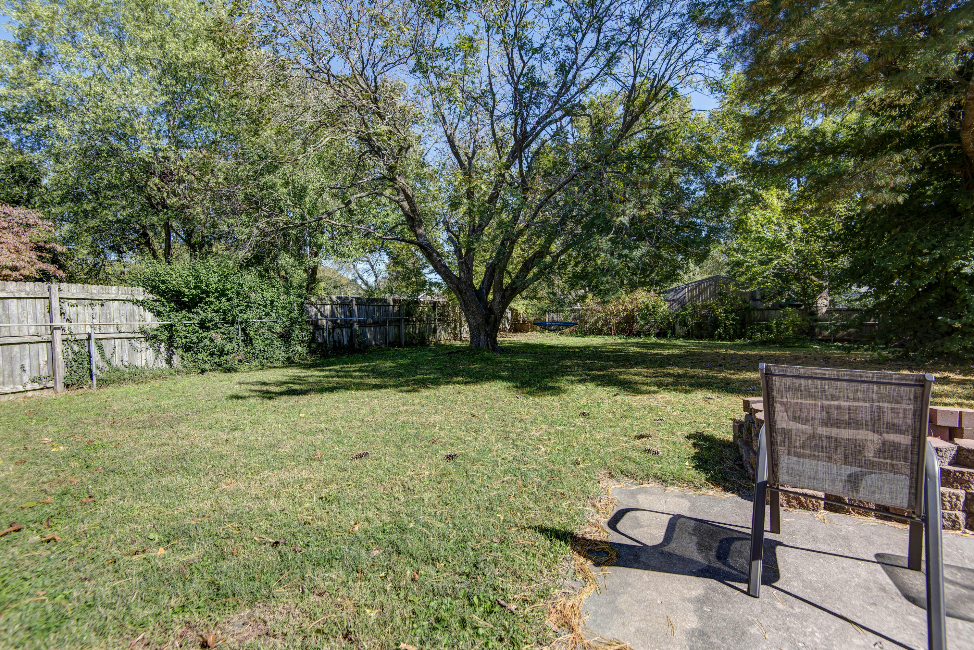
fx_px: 433
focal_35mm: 16
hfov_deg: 96.7
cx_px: 487
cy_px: 325
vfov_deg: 73.8
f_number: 6.3
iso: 100
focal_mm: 16
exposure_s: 1/250
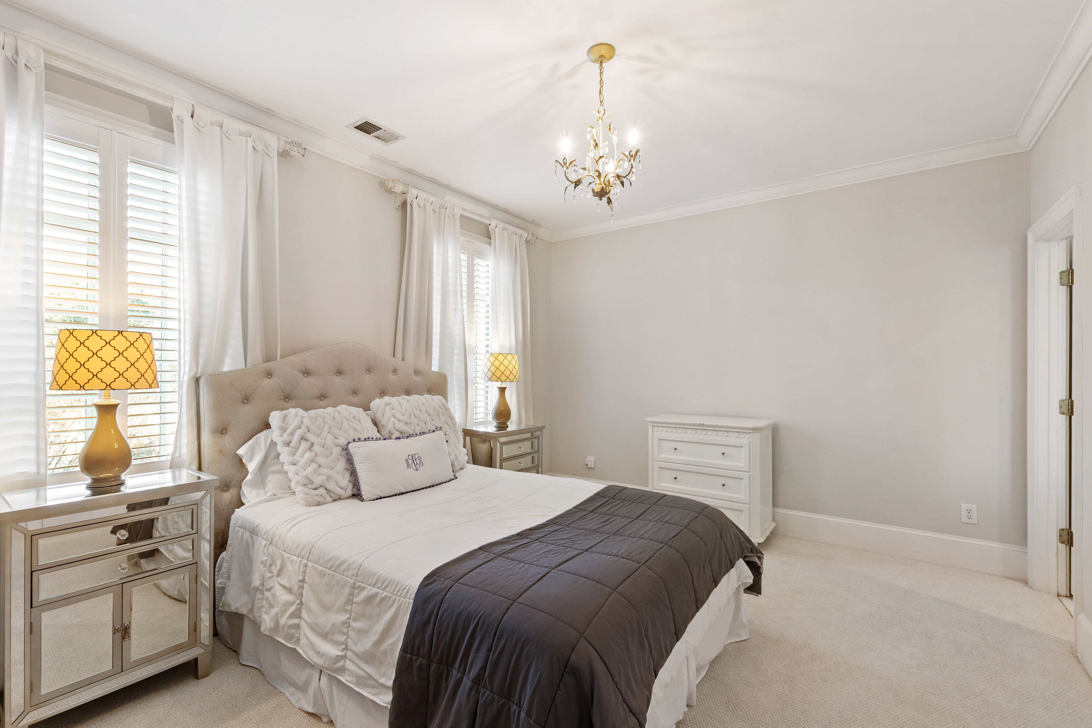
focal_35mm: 15
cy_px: 364
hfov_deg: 100.4
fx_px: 455
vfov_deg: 77.3
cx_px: 546
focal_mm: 10
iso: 100
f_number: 8
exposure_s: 1/1.25
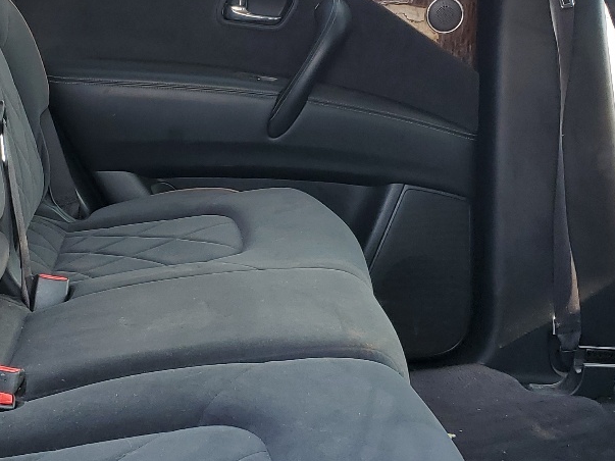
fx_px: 1226
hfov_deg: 28.0
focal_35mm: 69
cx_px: 206
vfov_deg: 21.3
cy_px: 210
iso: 50
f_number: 1.5
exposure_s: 1/189
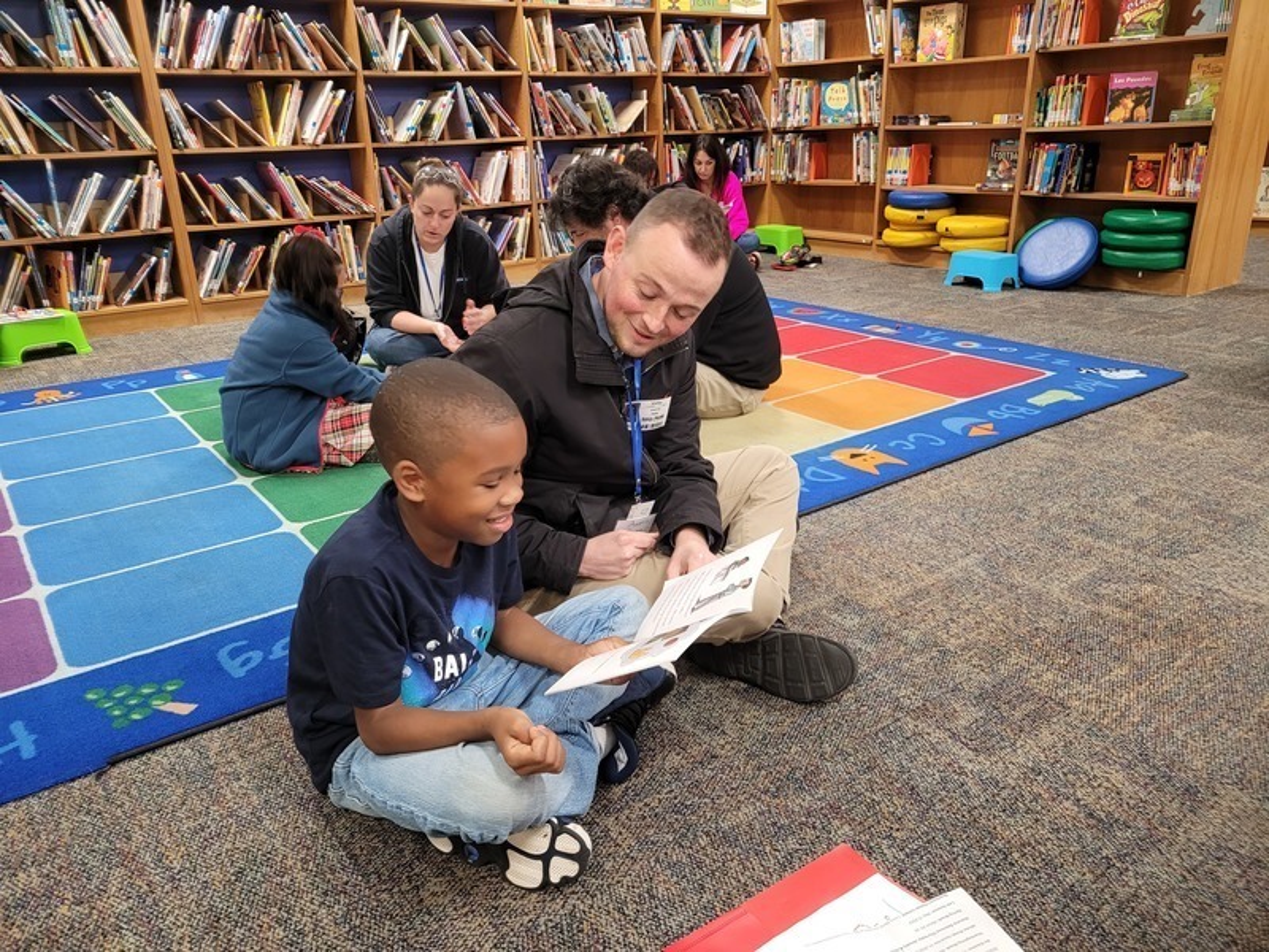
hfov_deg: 67.3
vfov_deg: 53.1
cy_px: 476
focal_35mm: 26
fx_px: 953
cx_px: 634
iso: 320
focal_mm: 5.4
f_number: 1.8
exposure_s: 1/40
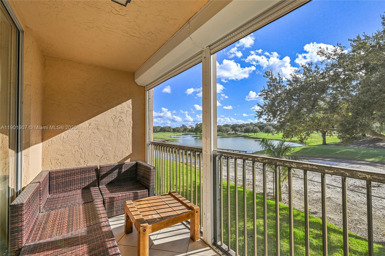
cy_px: 128
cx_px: 192
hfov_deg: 100.4
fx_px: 160
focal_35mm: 15
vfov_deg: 77.3
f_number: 8
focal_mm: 15
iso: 100
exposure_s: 1/100
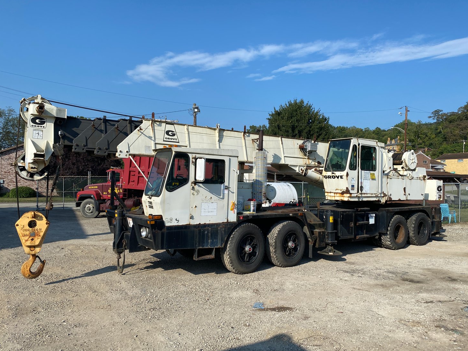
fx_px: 365
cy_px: 175
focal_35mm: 27
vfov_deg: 51.4
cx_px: 241
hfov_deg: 65.3
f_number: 1.8
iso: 32
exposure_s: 1/3300
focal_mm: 4.25
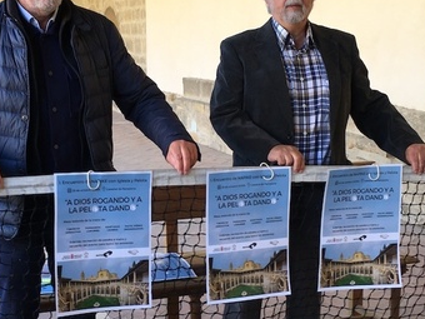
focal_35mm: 62
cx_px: 158
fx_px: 761
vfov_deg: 23.6
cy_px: 190
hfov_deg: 31.1
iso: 25
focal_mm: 4.15
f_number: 2.2
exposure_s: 1/50
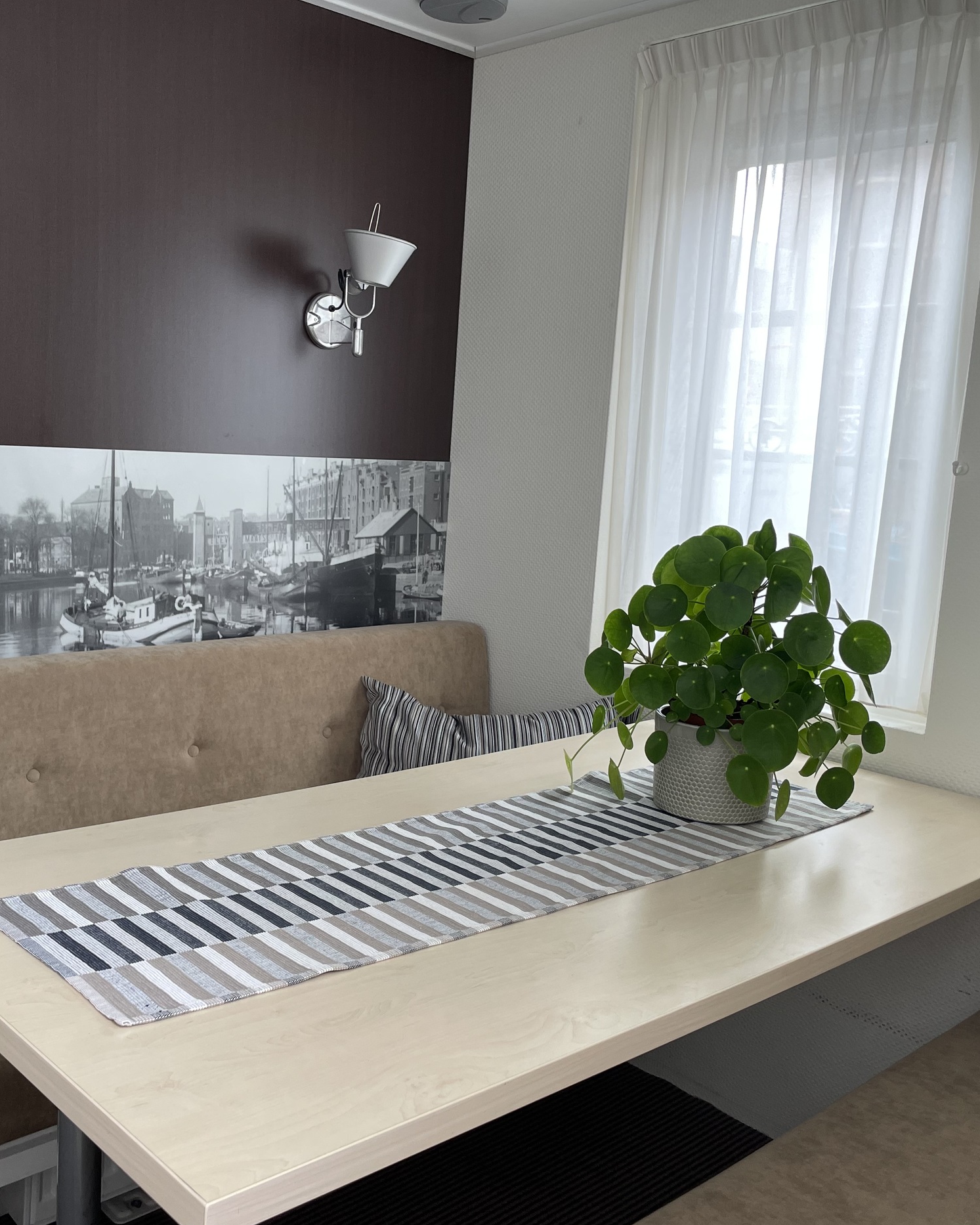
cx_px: 410
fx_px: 1233
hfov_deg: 43.2
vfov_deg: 52.8
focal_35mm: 34
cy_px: 615
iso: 80
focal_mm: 4.2
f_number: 1.6
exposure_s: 1/121
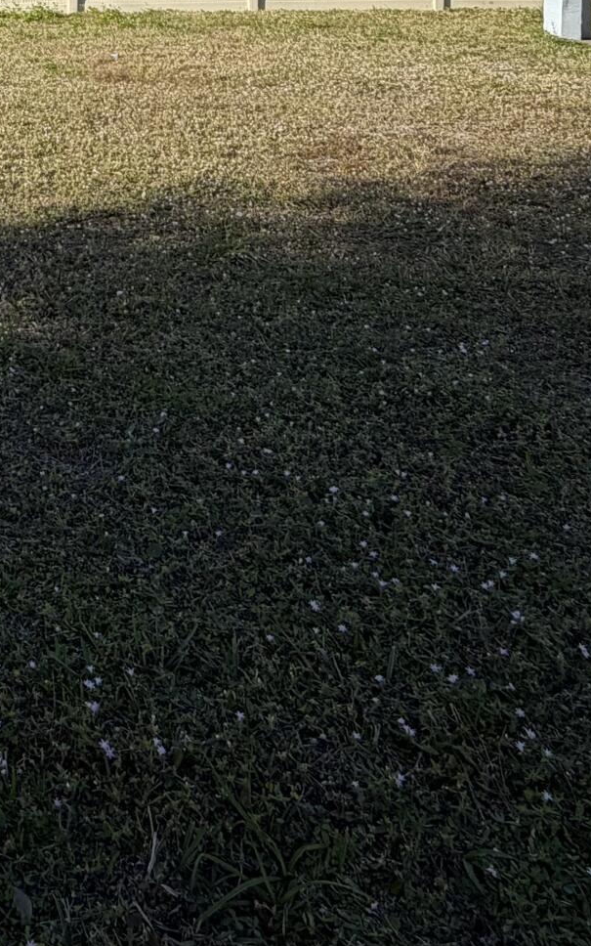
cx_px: -120
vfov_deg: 37.5
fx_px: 1185
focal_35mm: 46
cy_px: -55
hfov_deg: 25.2
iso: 25
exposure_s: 1/770
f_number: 2.2
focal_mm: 2.22
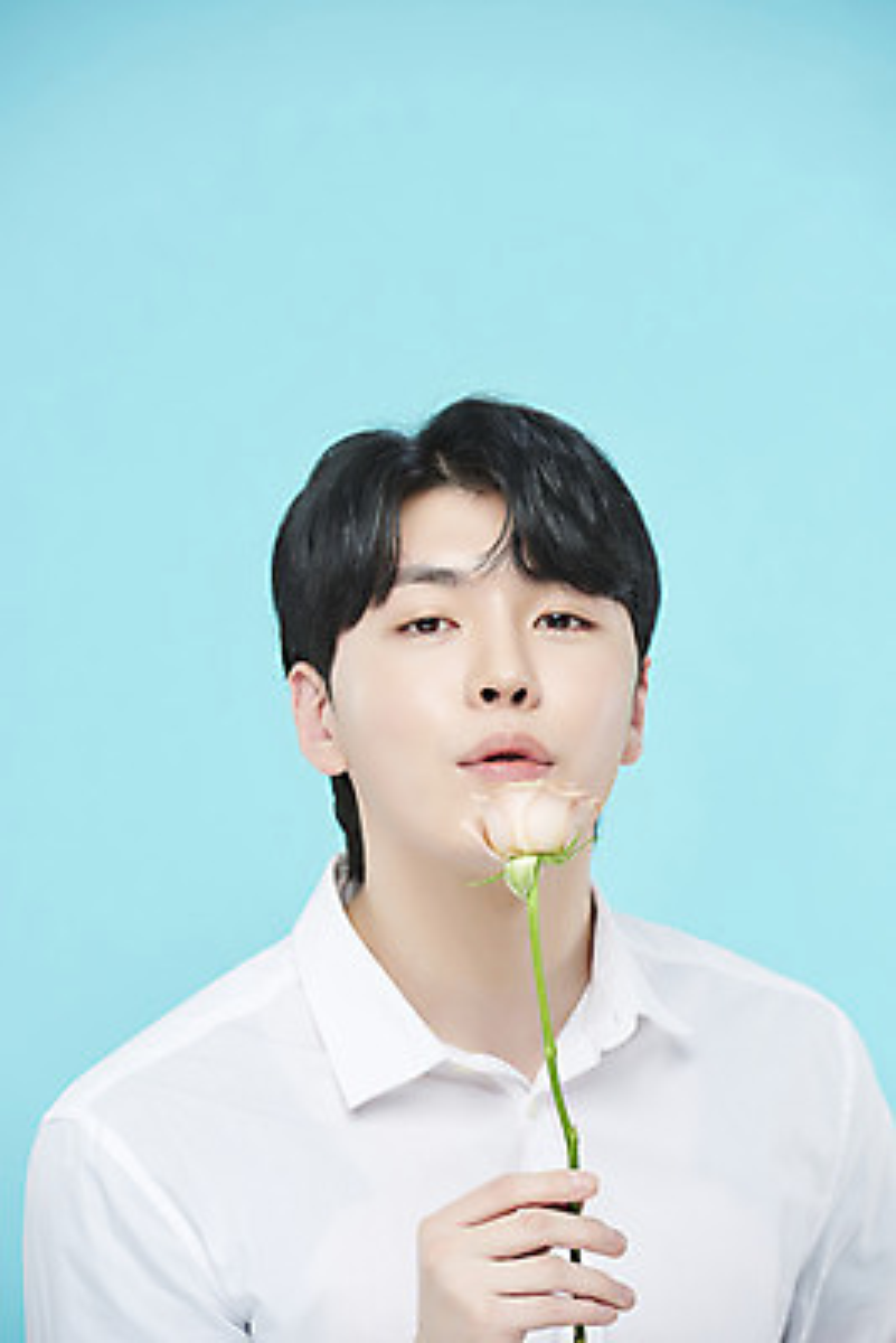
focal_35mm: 200
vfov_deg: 10.3
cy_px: 672
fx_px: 7460
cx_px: 448
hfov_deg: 6.9
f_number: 7.1
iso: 64
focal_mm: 200
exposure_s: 1/125
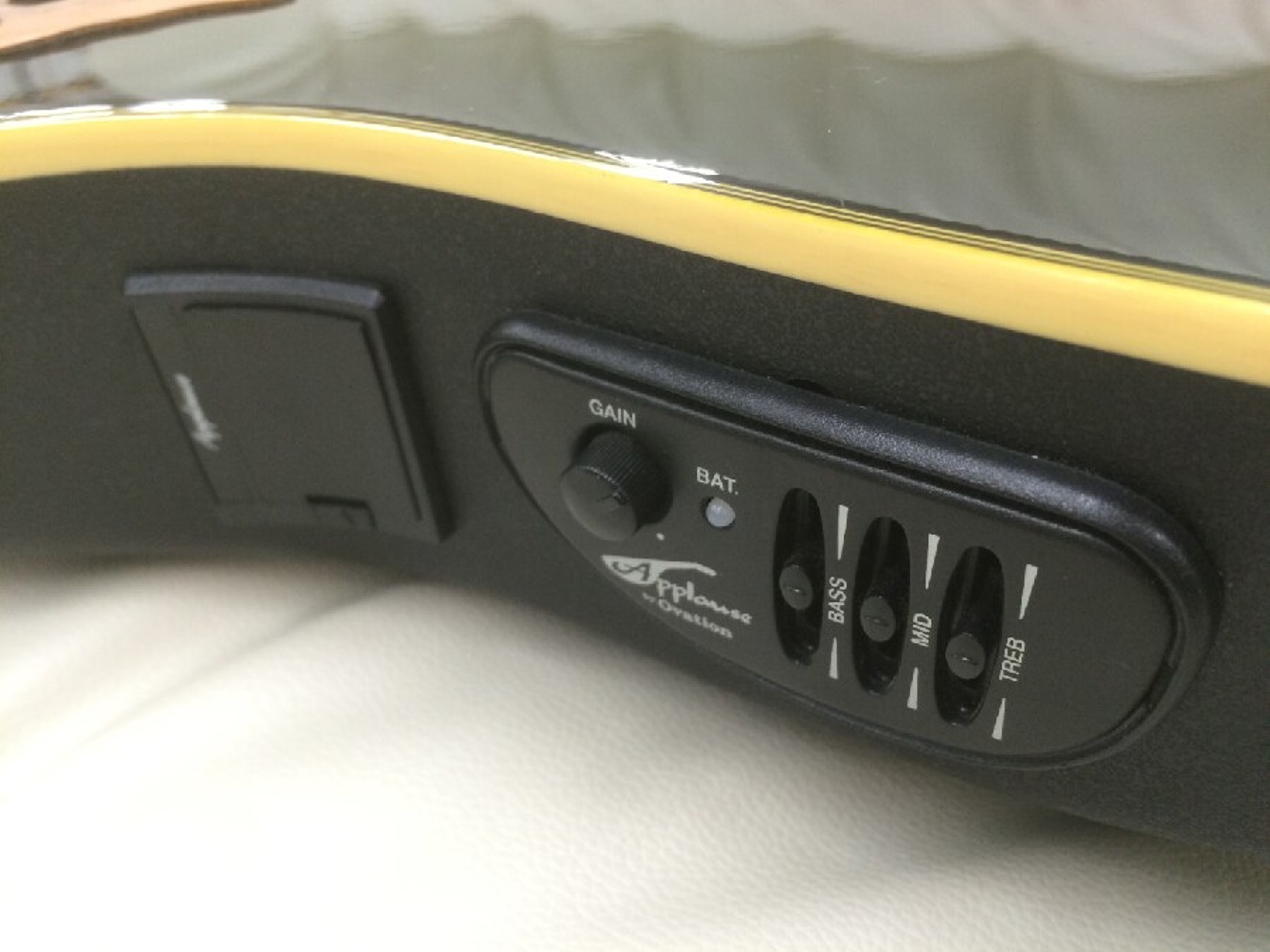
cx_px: 635
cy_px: 476
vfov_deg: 48.2
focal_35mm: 29
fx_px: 1064
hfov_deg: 61.7
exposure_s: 1/30
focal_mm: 4.15
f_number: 2.2
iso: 64
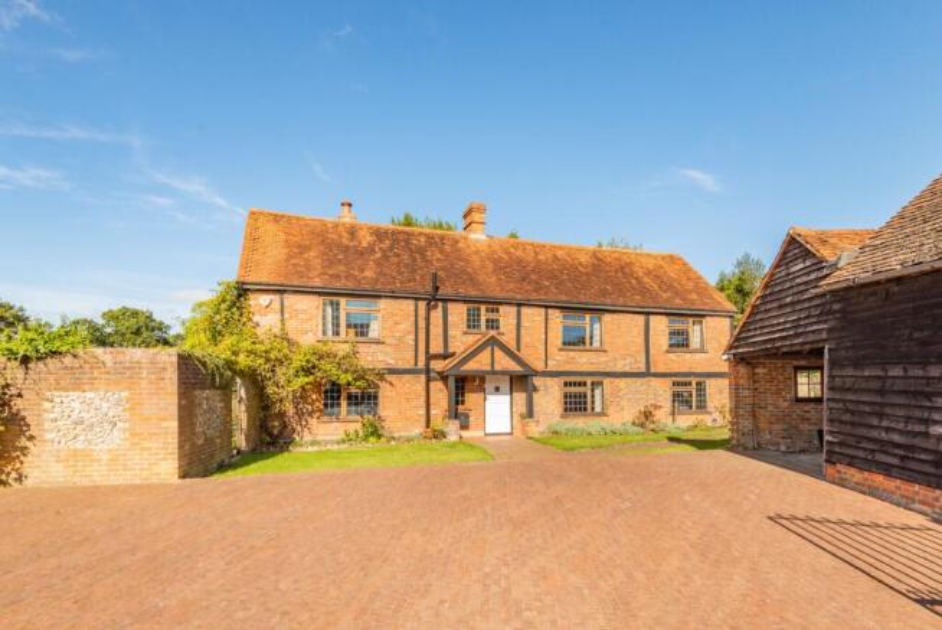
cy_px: 315
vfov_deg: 73.8
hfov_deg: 96.7
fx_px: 419
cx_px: 471
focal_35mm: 16
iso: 200
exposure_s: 1/500
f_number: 7.1
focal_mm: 16
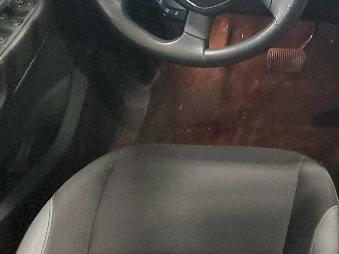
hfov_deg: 27.5
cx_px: 394
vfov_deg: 23.1
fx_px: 617
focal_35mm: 63
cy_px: 78
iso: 571
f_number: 1.5
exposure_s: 1/15
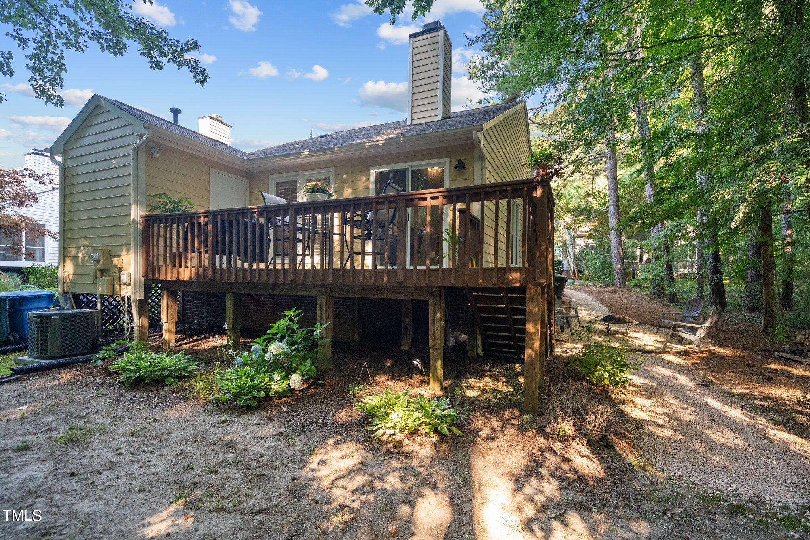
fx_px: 360
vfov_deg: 73.7
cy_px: 270
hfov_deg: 96.7
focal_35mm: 16
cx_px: 405
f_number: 4
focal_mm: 16
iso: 4000
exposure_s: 1/200
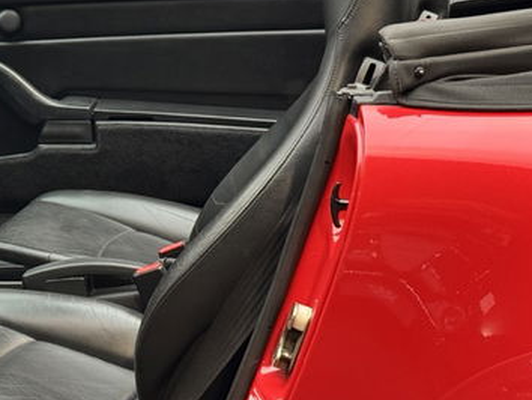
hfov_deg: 18.6
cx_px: 60
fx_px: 1599
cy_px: 162
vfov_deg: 14.2
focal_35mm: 104
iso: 320
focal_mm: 6.76
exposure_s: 1/33
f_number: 1.78
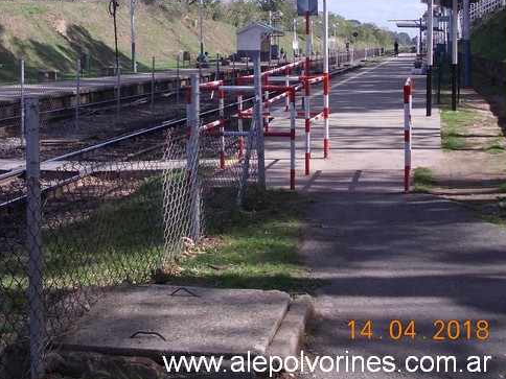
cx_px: 130
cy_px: 101
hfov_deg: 28.2
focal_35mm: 68
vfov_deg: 21.5
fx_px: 994
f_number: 6.5
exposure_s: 1/160
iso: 80
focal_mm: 6.1
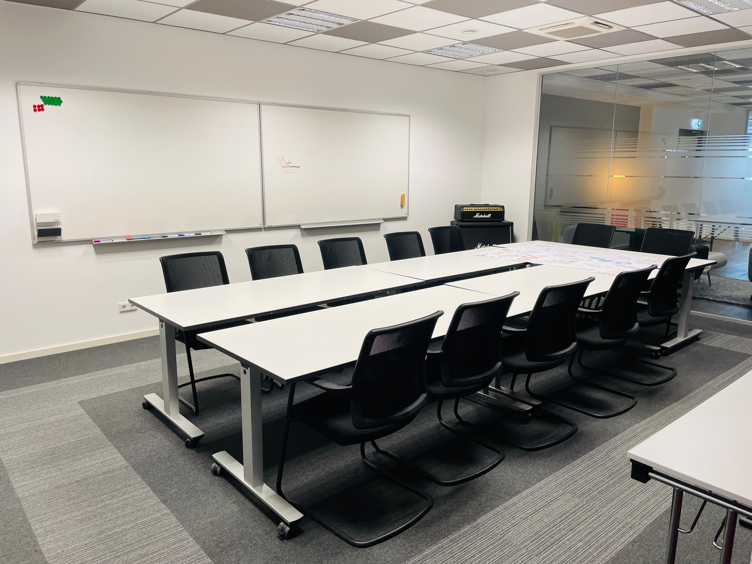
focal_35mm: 26
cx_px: 376
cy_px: 282
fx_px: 565
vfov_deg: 53.1
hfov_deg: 67.3
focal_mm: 4.2
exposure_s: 1/100
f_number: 1.6
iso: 100
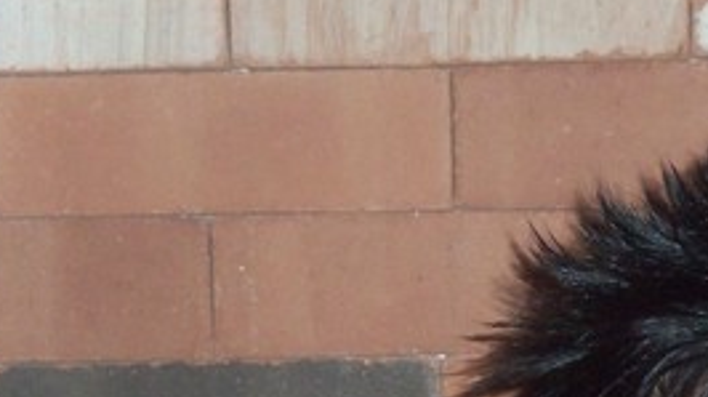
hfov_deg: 8.1
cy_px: 501
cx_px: 812
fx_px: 4970
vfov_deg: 4.6
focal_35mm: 265
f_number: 5.3
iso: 400
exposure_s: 1/100
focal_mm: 17.9
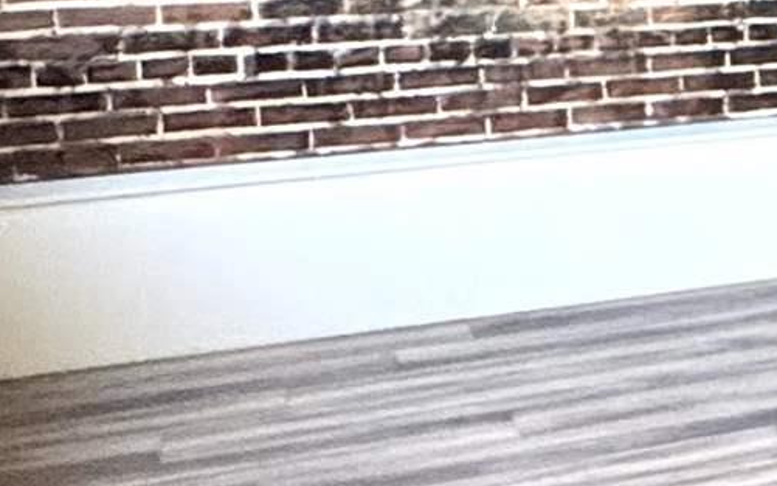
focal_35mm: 91
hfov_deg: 17.4
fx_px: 1927
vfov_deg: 14.1
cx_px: 1487
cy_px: -36
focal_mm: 2.22
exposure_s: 1/60
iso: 500
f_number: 2.2
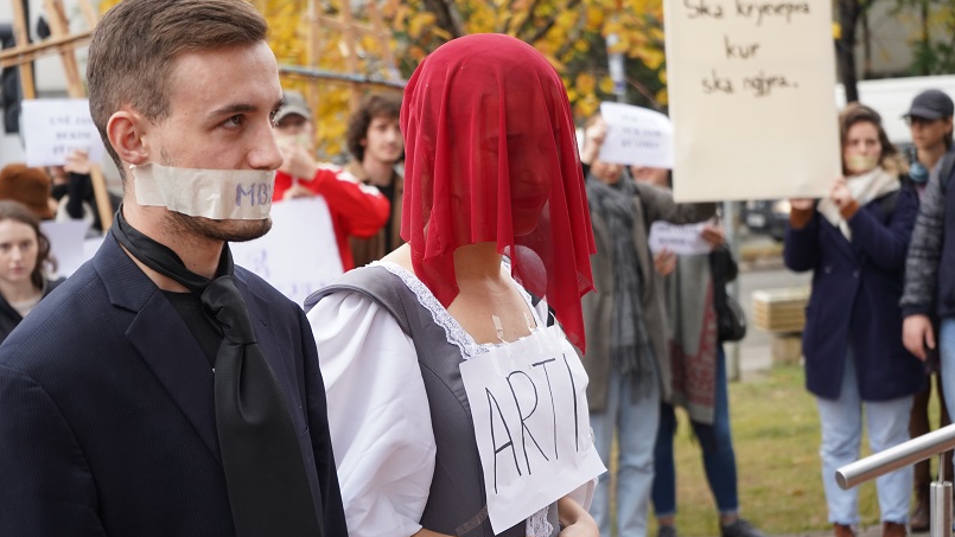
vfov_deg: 14.7
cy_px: 202
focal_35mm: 82
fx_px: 2077
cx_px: 471
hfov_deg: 25.9
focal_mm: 70
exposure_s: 1/400
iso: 1000
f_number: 5.6
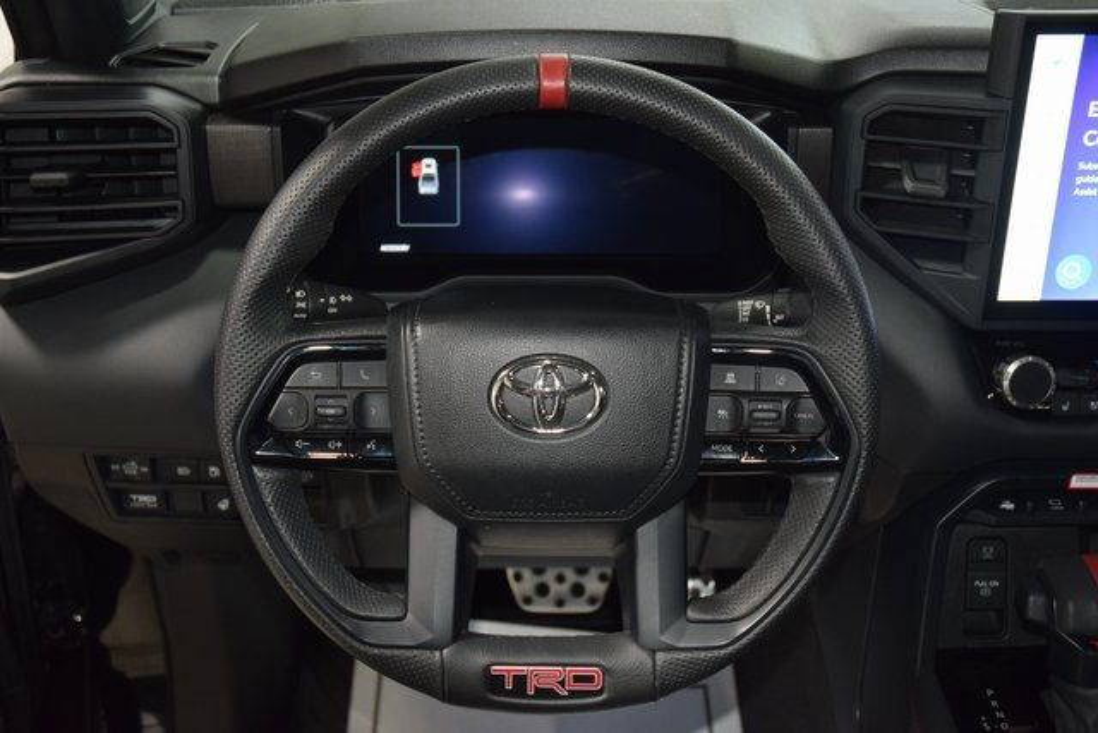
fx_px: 1327
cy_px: 366
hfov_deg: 45.0
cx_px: 549
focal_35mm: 44
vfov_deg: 30.9
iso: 1800
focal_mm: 29
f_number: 3.8
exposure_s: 1/50
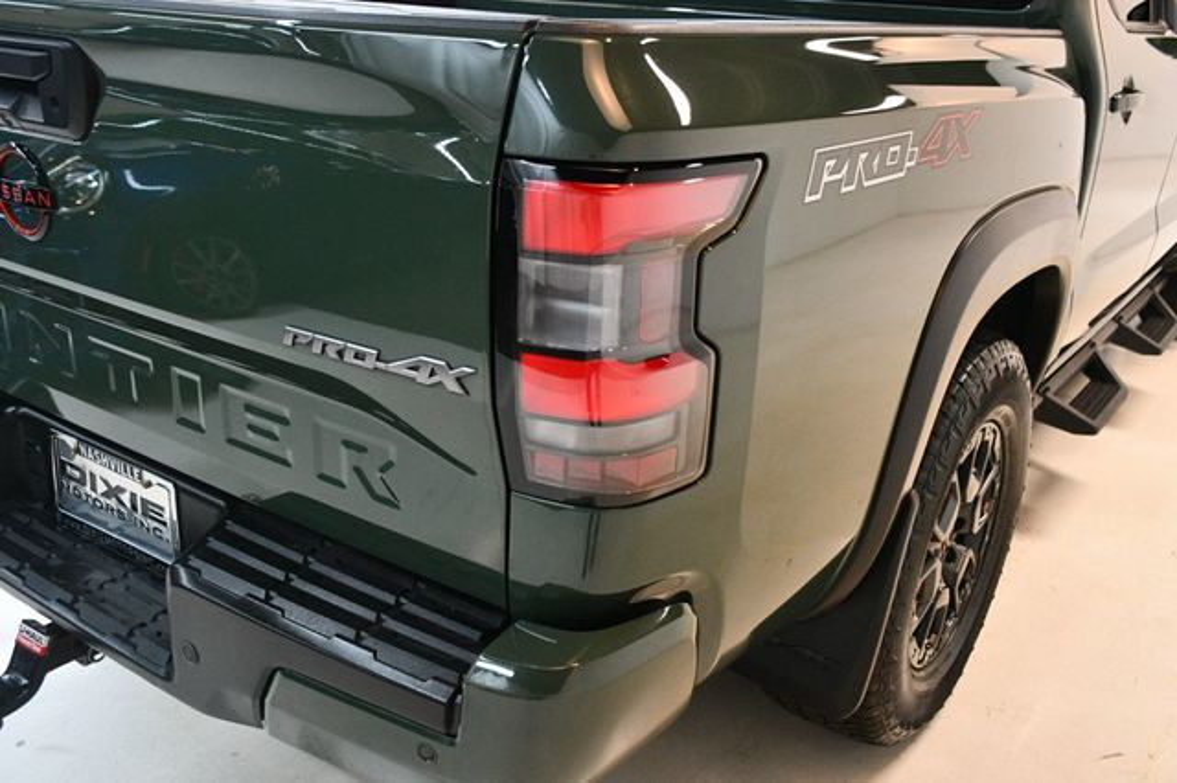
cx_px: 588
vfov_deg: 38.8
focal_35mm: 34
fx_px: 1111
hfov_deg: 55.8
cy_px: 392
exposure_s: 1/125
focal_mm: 23
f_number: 3.8
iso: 2800
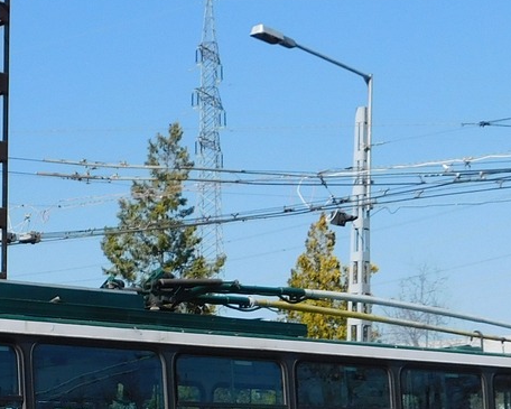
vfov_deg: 19.1
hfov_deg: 23.9
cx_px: 24
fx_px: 1165
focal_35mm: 77
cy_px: 452
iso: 125
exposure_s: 1/500
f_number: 6.4
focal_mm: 5.3
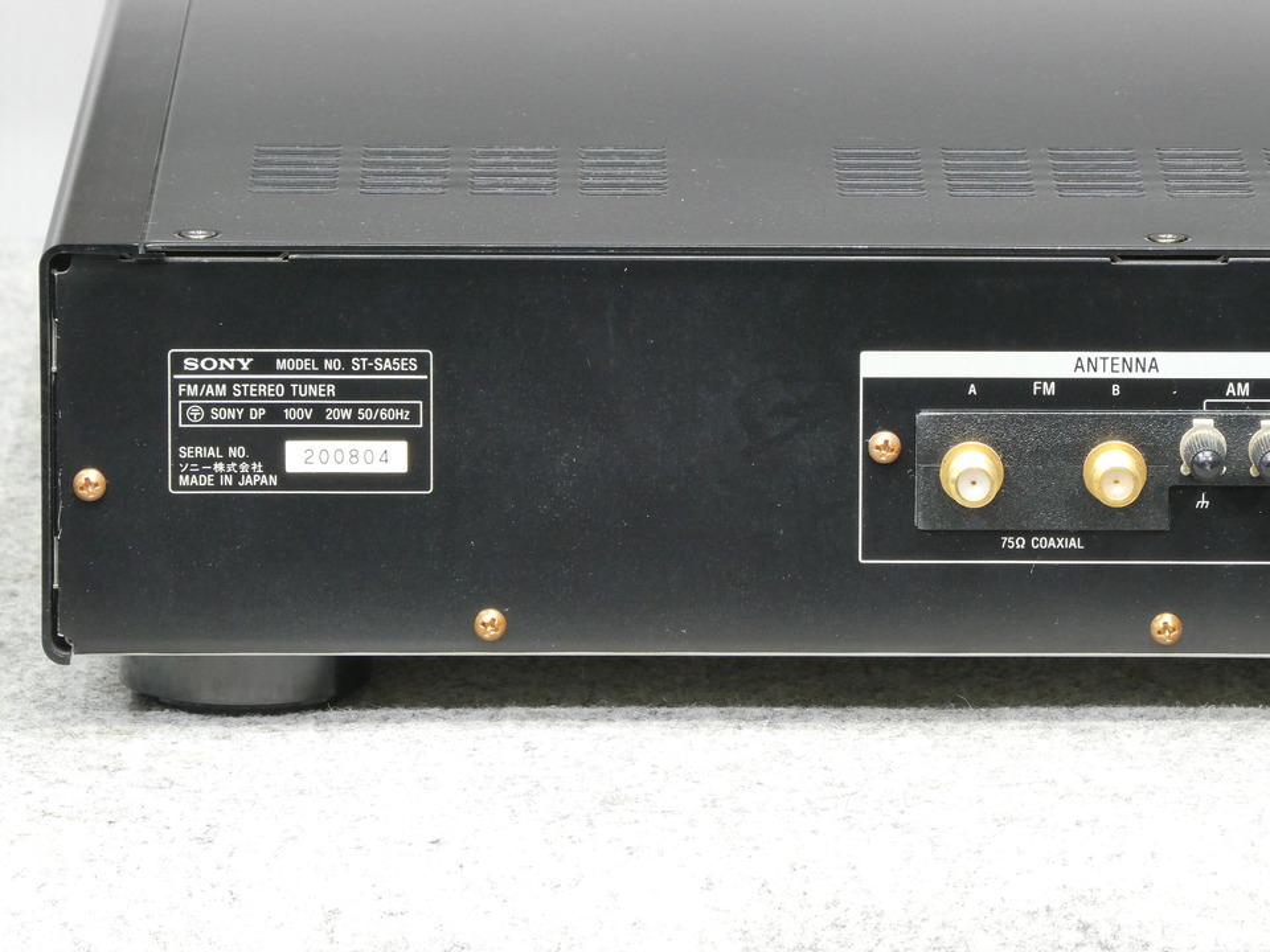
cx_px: 635
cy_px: 476
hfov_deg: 6.6
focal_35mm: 300
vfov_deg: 5.0
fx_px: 11006
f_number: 6.3
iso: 400
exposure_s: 1/3.2
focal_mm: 53.8
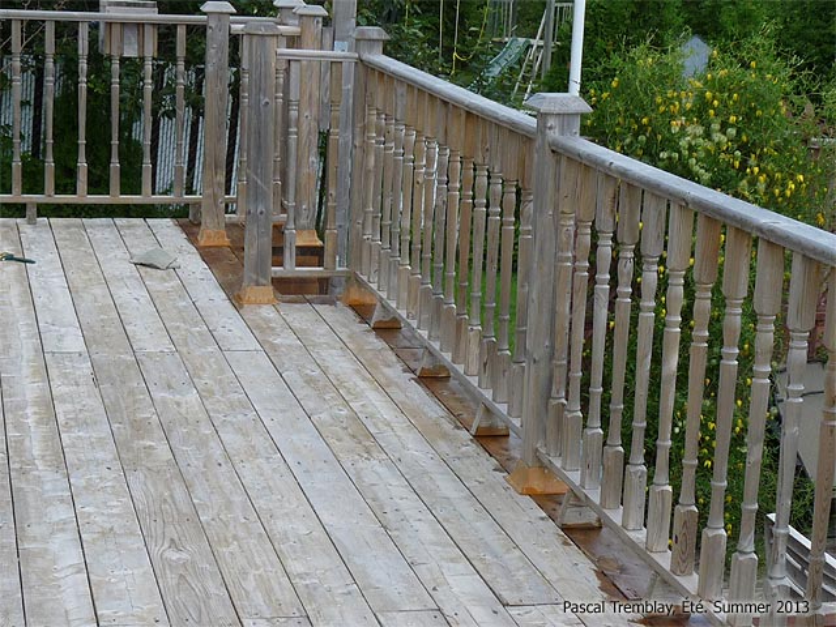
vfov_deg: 19.6
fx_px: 1811
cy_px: 314
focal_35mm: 75
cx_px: 418
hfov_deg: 26.0
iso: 100
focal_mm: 7.6
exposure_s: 1/250
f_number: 5.6
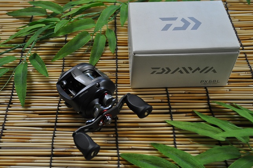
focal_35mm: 45
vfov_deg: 29.8
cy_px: 84
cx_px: 126
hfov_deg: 43.6
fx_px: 316
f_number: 4.5
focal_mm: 30
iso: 800
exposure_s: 1/50
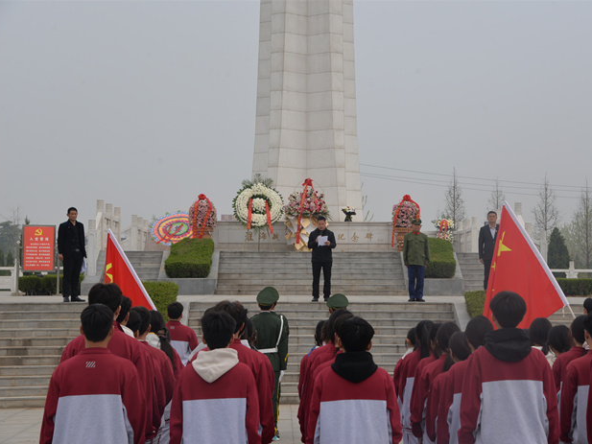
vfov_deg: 20.4
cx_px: 327
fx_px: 1232
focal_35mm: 72
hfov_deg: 27.0
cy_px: 223
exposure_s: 1/250
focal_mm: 66
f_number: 8
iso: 140
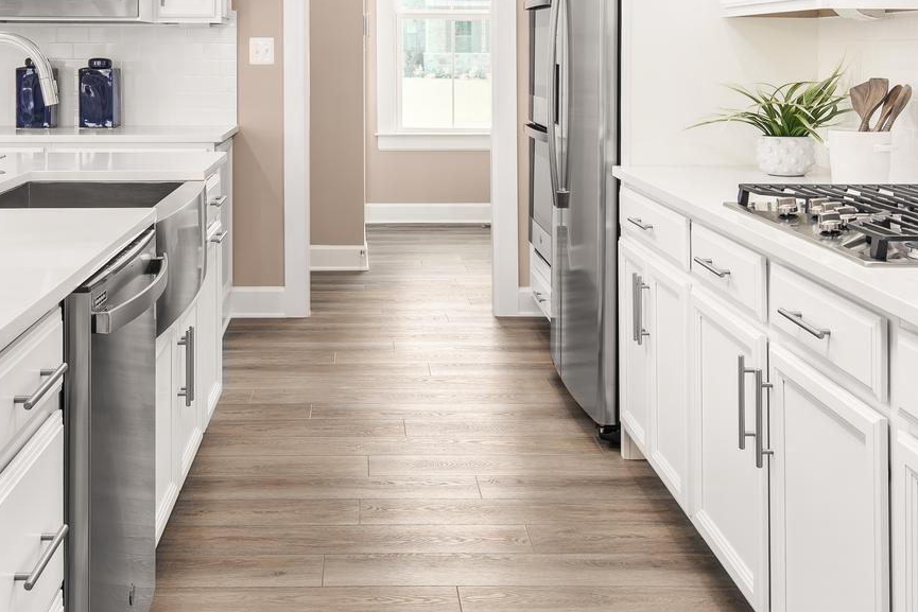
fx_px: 1148
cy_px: 141
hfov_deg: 43.4
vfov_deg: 29.3
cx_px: 380
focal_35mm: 45
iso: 200
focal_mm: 19
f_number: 9
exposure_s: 1/250
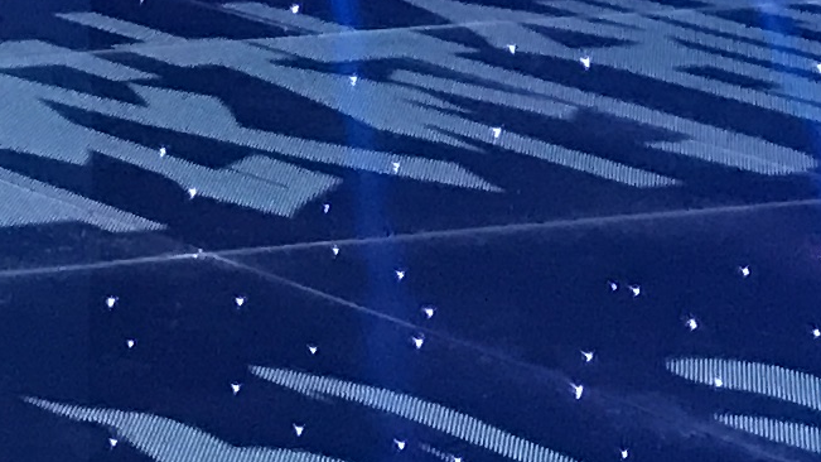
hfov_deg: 9.7
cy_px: -916
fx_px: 4114
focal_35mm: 189
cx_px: -1323
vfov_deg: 6.0
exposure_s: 1/17
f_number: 1.8
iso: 40
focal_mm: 3.99
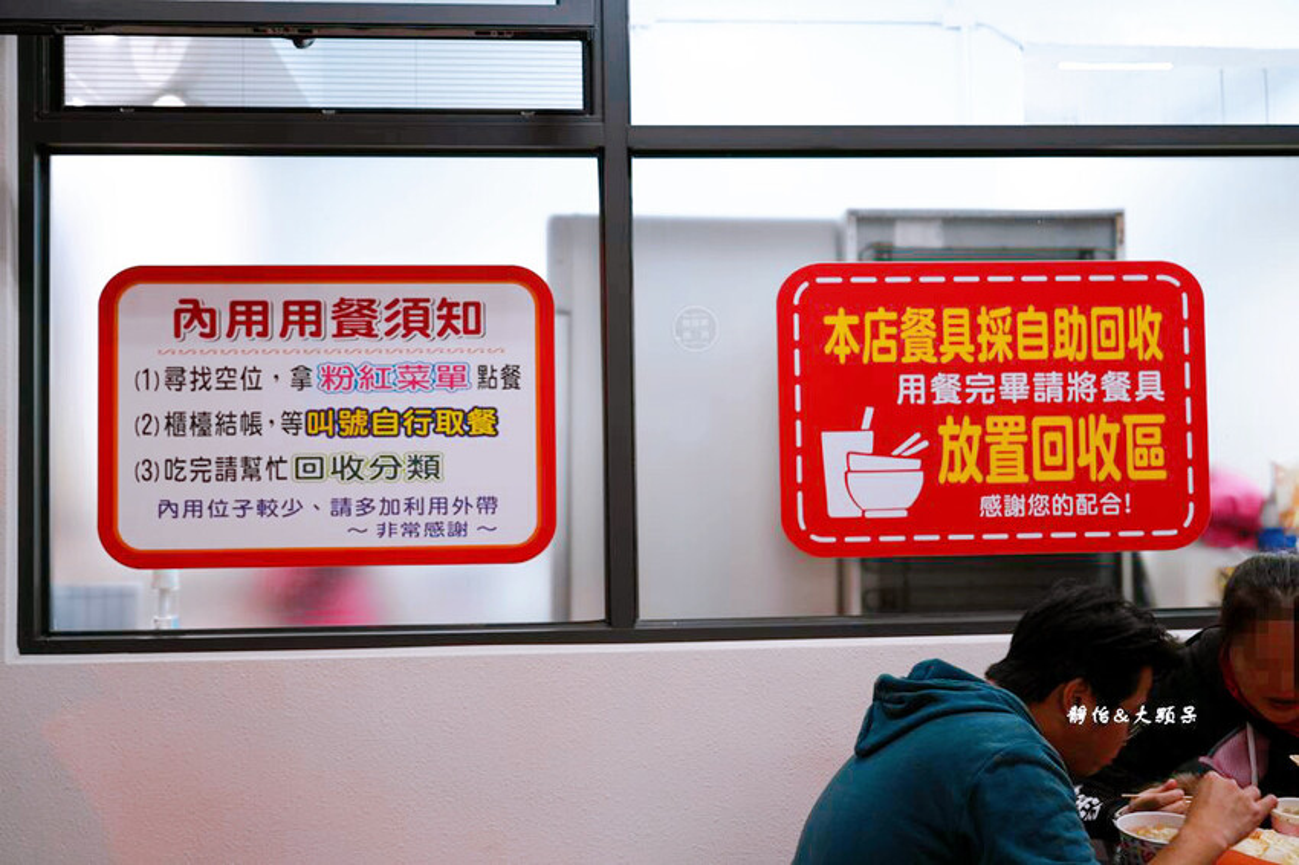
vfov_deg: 37.8
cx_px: 650
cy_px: 432
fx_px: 1262
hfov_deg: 54.5
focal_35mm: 35
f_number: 4
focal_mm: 35
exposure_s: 1/40
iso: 320
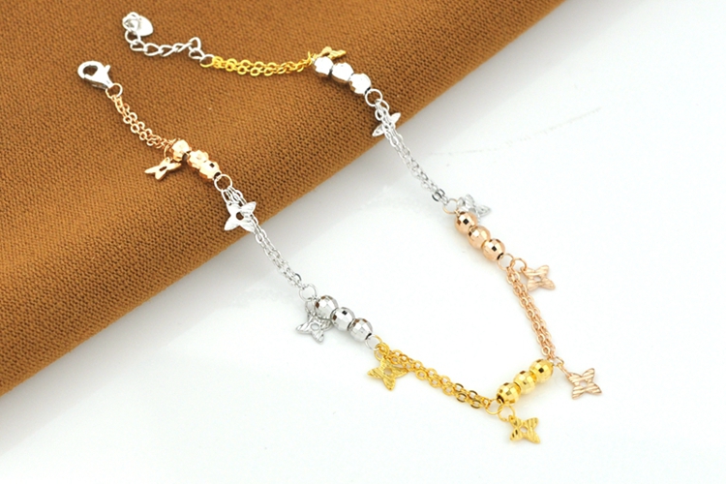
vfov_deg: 15.2
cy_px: 242
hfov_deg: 22.6
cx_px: 363
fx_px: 1815
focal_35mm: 90
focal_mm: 60
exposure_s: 1/180
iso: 200
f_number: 8
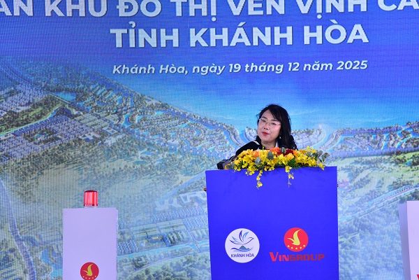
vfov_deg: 11.4
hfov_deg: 17.1
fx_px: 1397
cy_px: 140
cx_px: 210
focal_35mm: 120
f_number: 10
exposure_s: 1/640
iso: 3200
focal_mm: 120
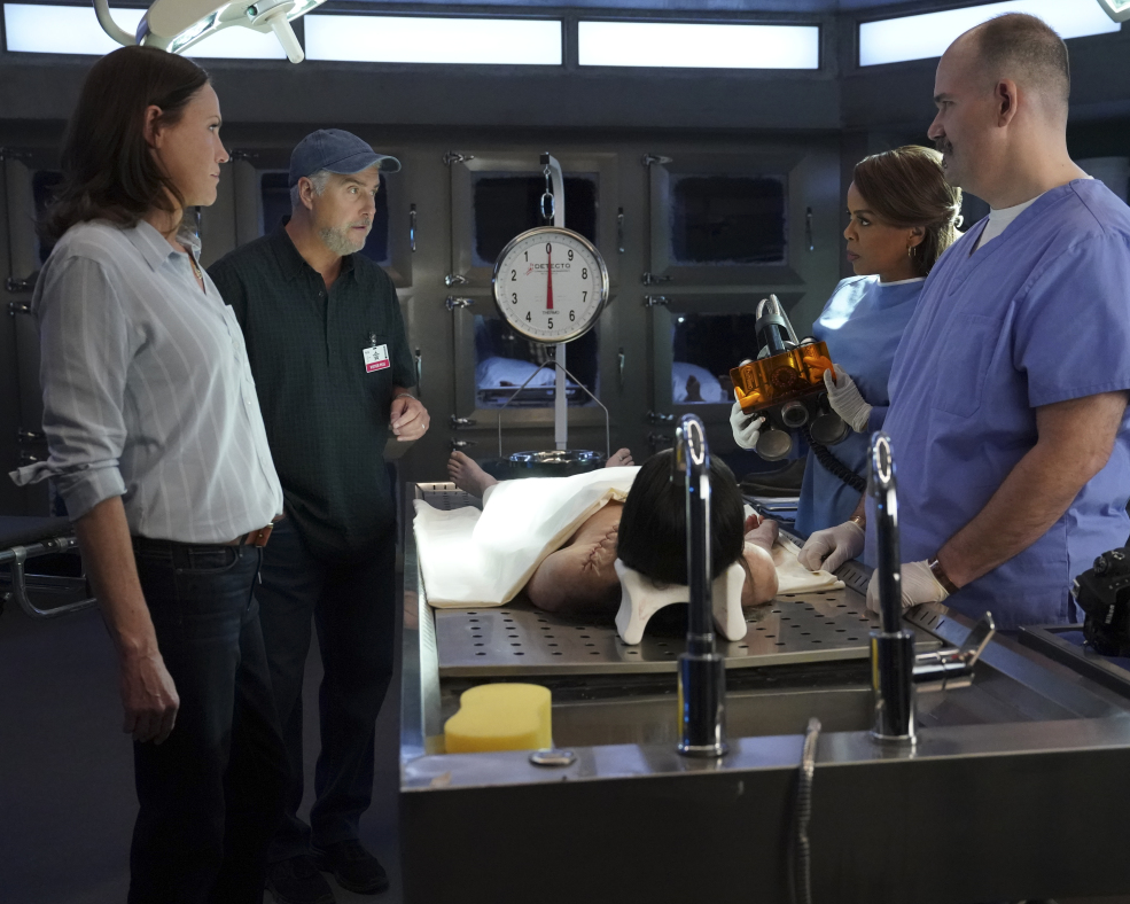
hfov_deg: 45.8
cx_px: 574
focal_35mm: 40
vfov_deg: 37.3
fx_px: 1338
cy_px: 458
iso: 10000
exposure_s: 1/125
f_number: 4
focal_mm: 35
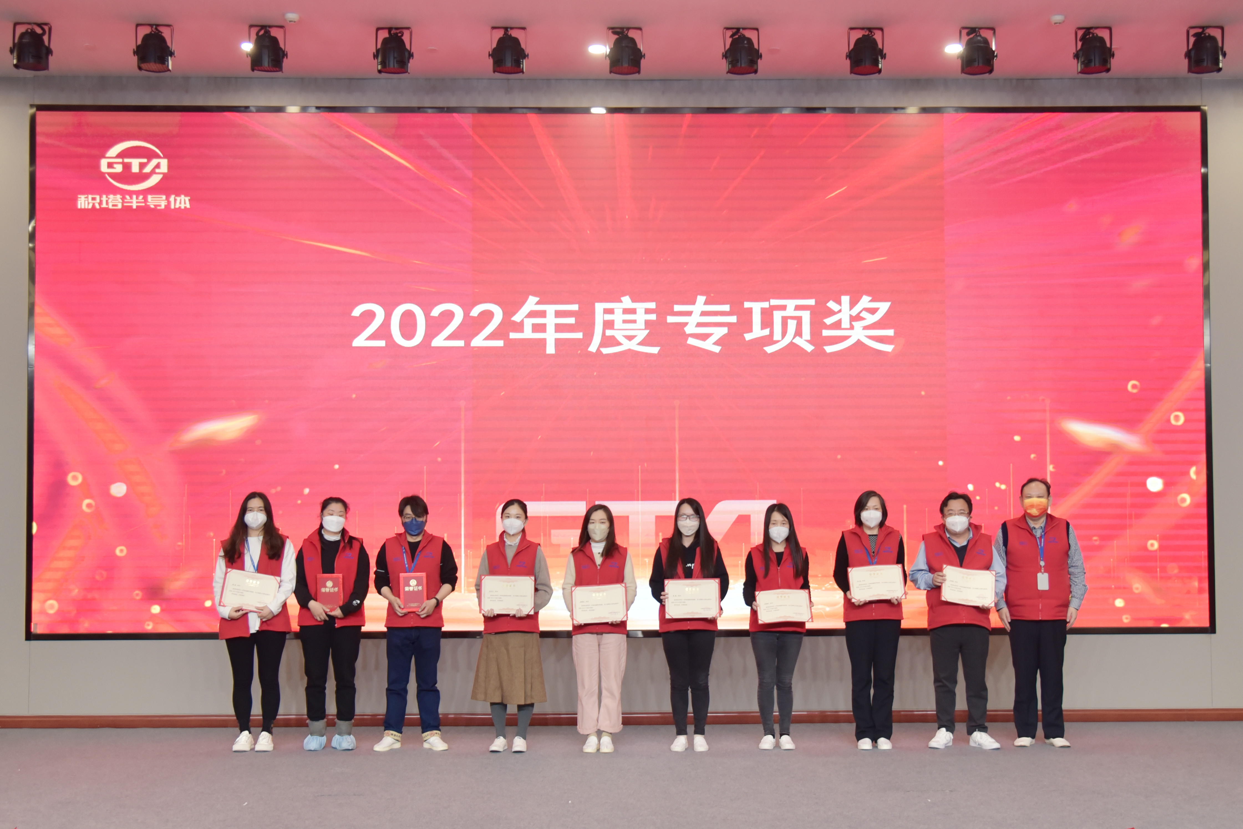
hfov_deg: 55.8
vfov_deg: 38.9
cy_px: 414
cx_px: 622
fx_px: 1174
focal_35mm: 34
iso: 1000
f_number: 4
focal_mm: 34
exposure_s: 1/125
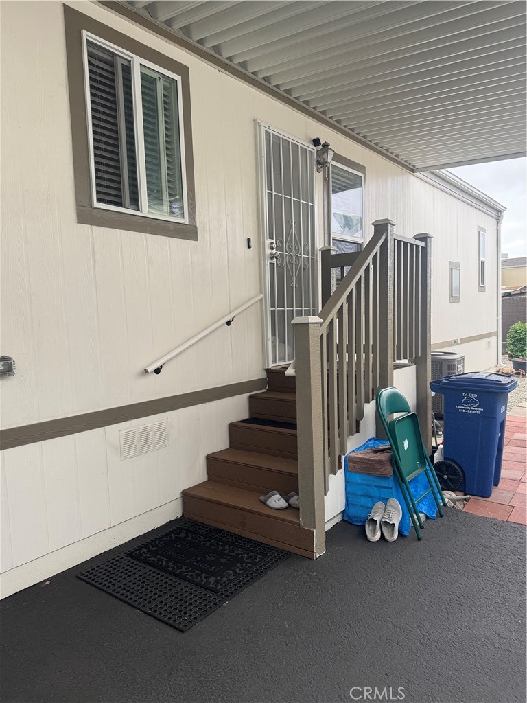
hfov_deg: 56.8
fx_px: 487
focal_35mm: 24
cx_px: 264
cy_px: 352
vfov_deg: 71.6
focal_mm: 6.76
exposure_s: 1/368
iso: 80
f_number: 1.78
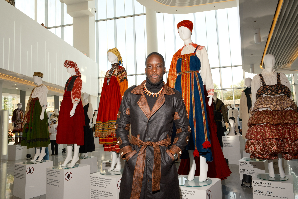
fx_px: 207
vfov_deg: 51.3
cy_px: 100
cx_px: 149
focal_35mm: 25
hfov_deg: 71.5
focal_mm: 16.5
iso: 400
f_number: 5.6
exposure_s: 1/125
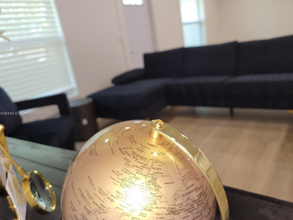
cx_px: 144
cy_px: 114
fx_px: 229
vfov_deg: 51.4
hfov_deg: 65.3
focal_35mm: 27
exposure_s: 1/60
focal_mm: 5.4
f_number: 1.8
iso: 64
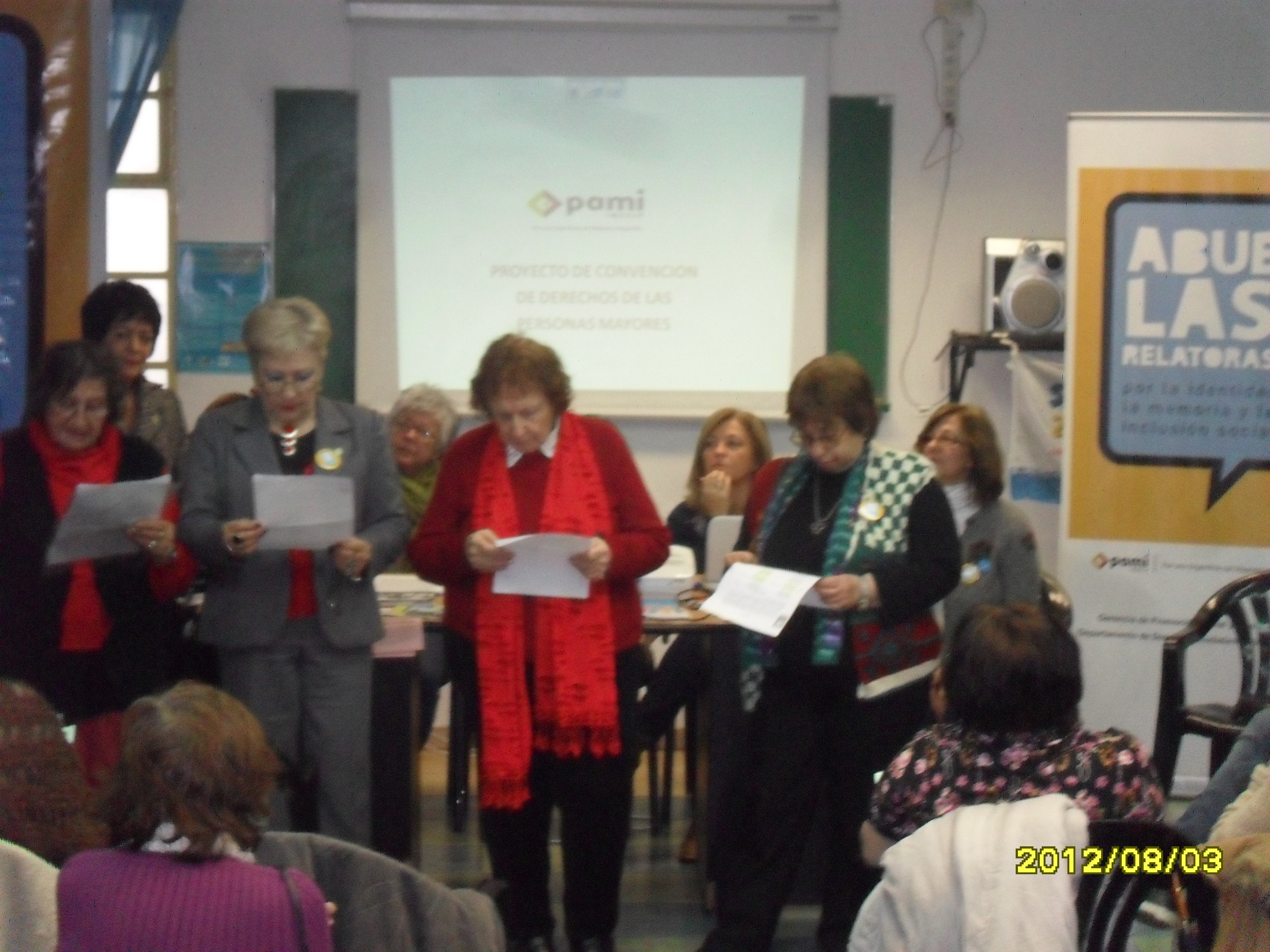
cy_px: 476
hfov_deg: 25.3
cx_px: 635
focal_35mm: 77
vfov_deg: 19.1
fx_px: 2825
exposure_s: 1/60
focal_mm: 13.6
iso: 400
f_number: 5
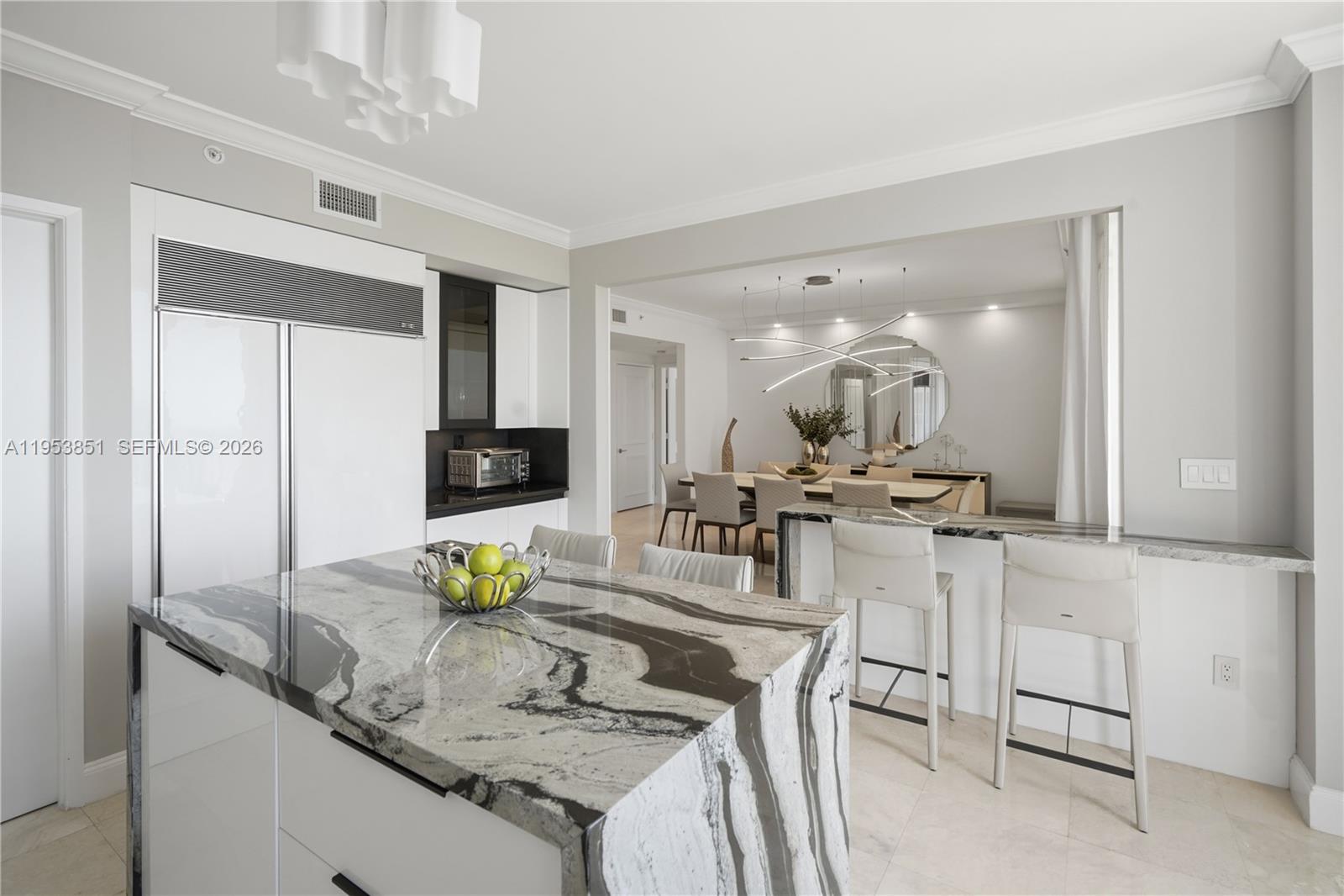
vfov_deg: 73.7
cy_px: 448
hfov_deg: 96.7
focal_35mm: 16
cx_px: 672
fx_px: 597
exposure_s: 1/20
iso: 400
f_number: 8
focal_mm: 16
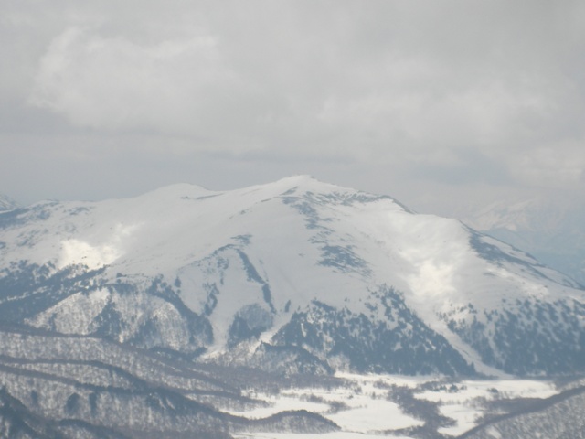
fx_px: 2248
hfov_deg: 14.8
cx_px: 292
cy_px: 220
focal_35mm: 133
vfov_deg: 11.1
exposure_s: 1/1000
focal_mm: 22
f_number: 5.4
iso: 50
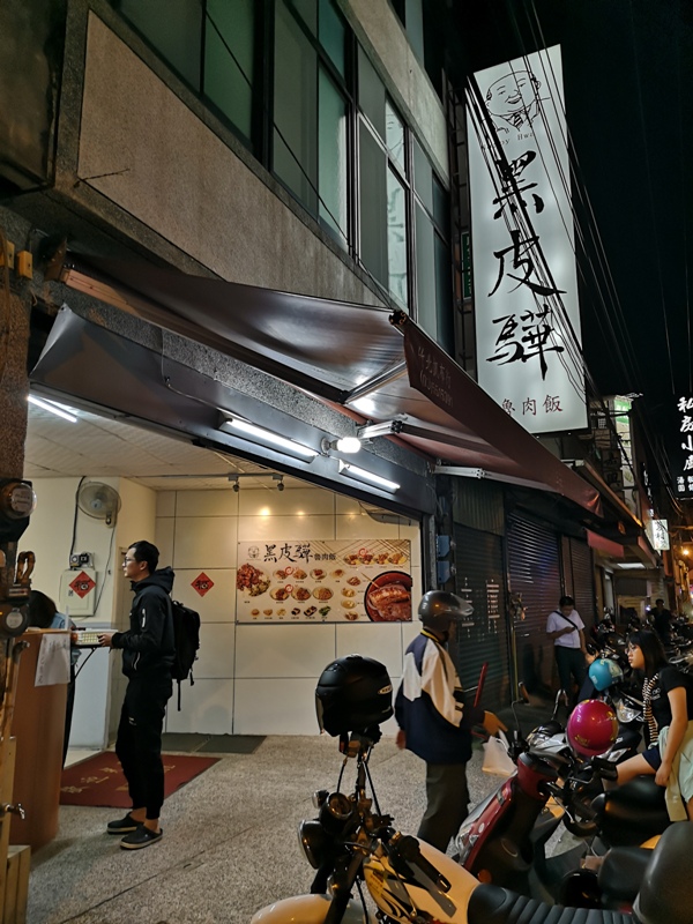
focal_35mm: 27
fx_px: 721
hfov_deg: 51.4
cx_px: 346
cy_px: 462
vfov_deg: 65.3
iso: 125
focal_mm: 3.95
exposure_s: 1/60
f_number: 1.8
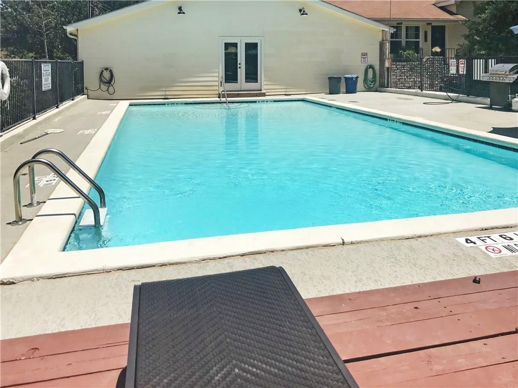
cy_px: 194
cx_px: 259
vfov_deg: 49.7
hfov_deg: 63.4
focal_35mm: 28
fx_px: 419
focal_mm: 3.99
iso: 25
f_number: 1.8
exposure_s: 1/6410
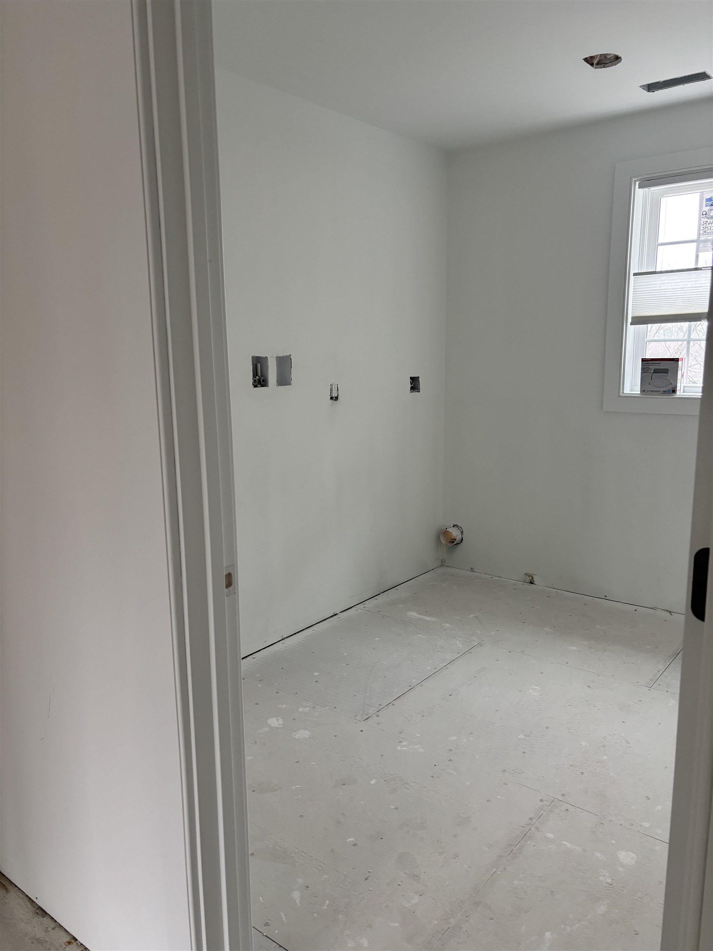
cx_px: 356
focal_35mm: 26
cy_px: 476
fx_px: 714
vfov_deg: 67.3
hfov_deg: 53.1
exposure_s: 1/63
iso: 125
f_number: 1.6
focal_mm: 5.96
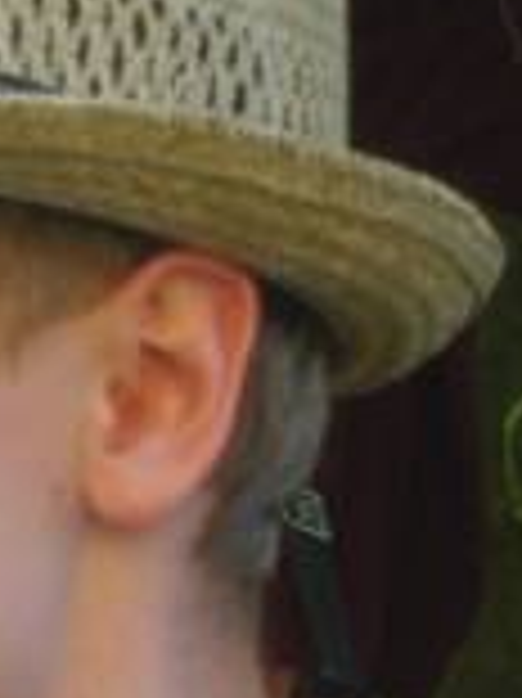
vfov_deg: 5.5
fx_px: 7268
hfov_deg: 4.1
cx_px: -605
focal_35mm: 361
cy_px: 639
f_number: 4.9
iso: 59
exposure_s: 1/60
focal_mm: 17.4
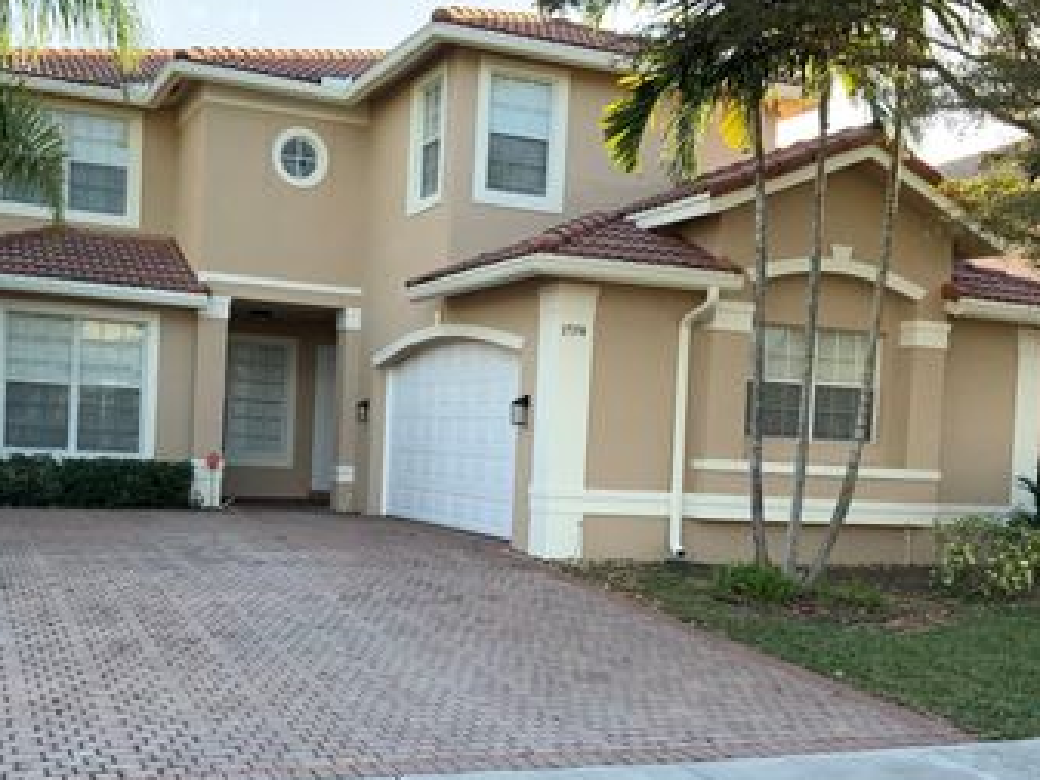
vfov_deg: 33.5
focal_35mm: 43
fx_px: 1292
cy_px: 479
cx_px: 466
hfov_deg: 43.8
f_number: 1.8
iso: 16
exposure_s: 1/257
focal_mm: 3
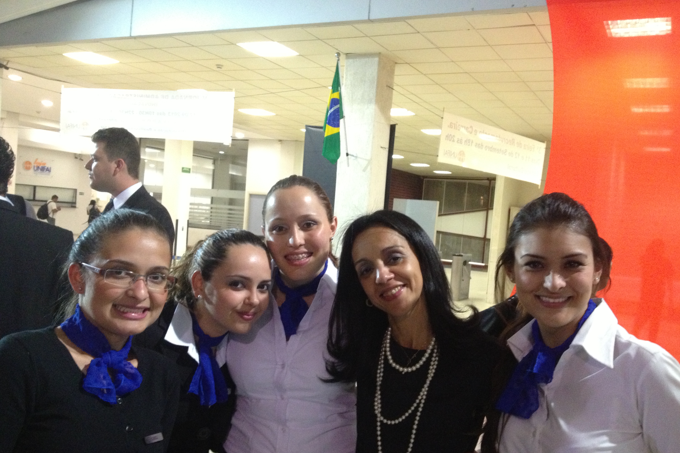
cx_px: 345
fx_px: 699
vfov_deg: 35.9
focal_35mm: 37
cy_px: 258
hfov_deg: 51.9
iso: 400
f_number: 2.4
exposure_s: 1/20
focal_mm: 4.28
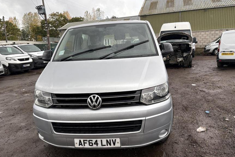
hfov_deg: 65.4
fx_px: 183
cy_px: 86
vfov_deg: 46.4
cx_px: 114
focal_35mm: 28
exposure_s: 1/591
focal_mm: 5.96
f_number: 1.6
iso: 50
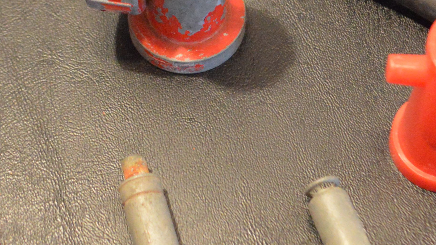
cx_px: 232
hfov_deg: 23.2
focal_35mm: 92
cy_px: -18
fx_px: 1063
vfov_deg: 12.9
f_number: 3.5
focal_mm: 18
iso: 3200
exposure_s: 1/15
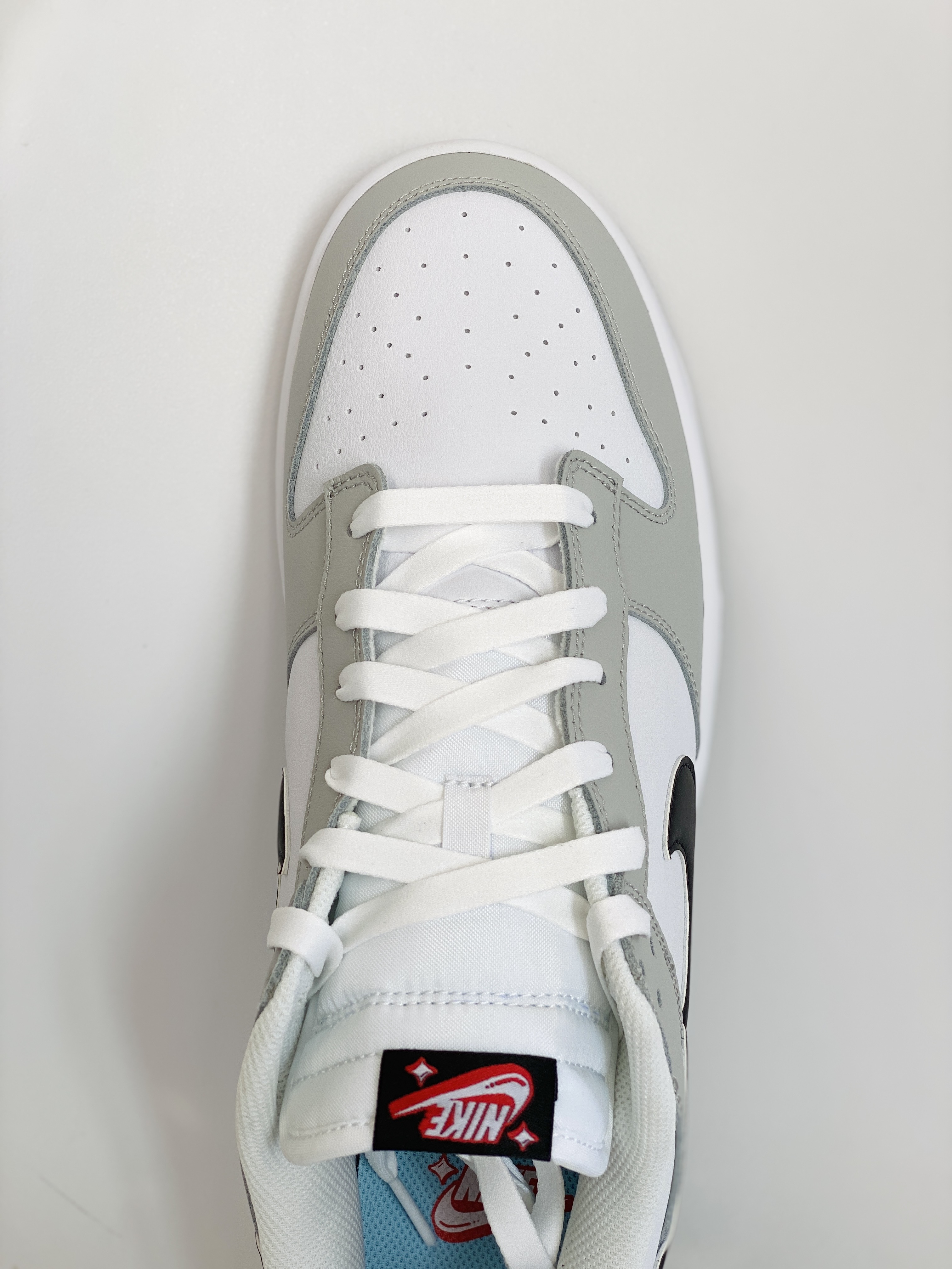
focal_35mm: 52
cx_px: 476
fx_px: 1907
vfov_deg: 36.8
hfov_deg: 28.0
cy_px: 634
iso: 20
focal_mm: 6
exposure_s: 1/110
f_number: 2
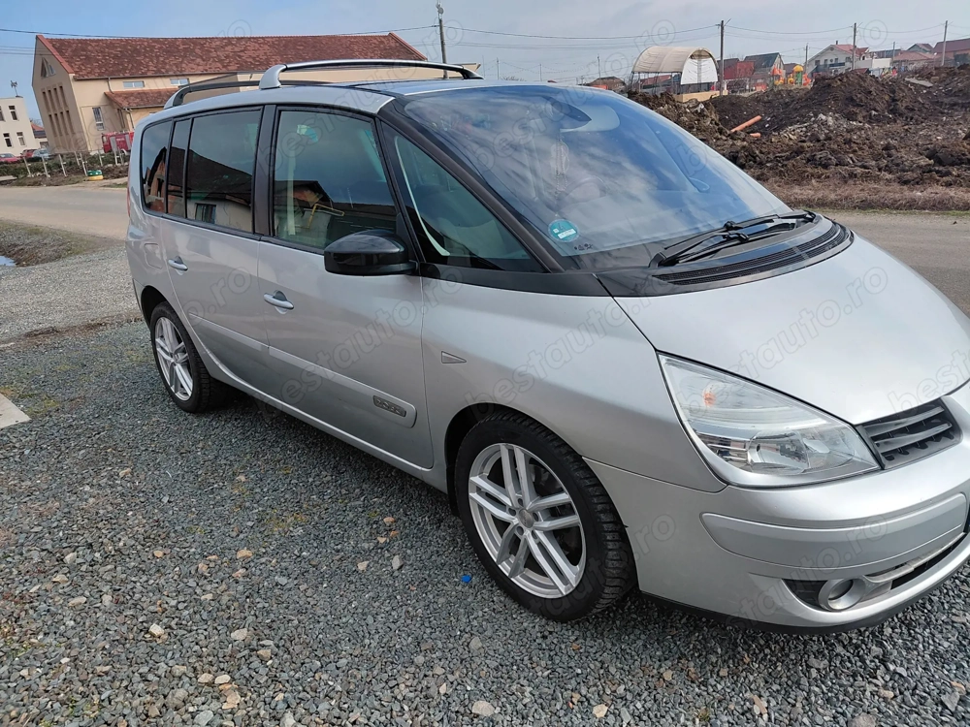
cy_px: 364
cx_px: 485
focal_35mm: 25
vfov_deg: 54.9
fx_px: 701
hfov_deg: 69.4
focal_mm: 4.69
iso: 50
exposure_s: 1/1762
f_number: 1.8
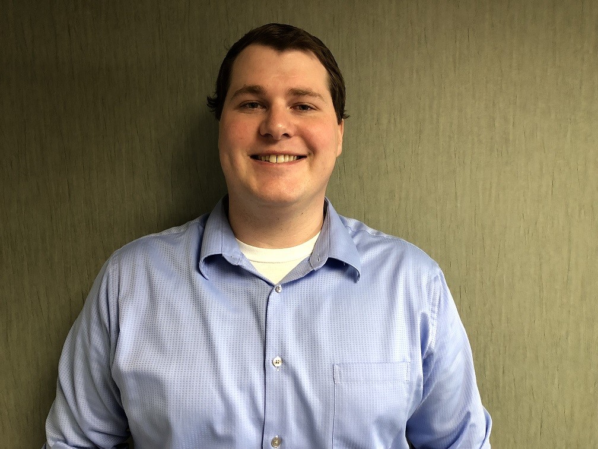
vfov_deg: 49.7
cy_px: 224
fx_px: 484
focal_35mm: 28
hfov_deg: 63.4
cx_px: 299
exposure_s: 1/15
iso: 50
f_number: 1.8
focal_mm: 4
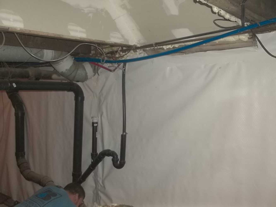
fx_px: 263
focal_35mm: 33
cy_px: 104
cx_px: 138
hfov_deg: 55.3
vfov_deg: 43.0
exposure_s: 1/30
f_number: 3.3
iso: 160
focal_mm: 5.9
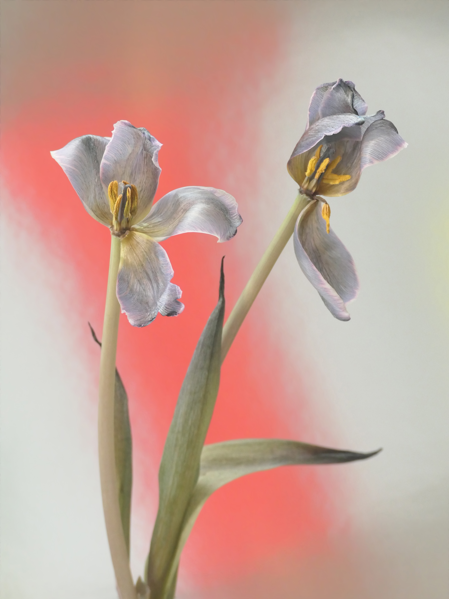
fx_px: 2871
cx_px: 224
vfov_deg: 11.9
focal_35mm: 166
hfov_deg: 8.9
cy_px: 300
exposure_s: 1/100
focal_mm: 56.08
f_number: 3.9
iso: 1600
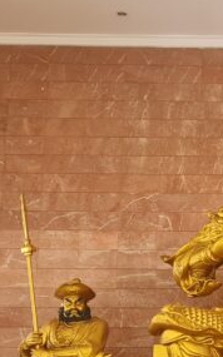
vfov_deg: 20.7
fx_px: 963
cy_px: 294
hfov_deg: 12.6
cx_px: 318
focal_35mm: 99
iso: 200
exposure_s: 1/100
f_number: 1.8
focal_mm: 5.4
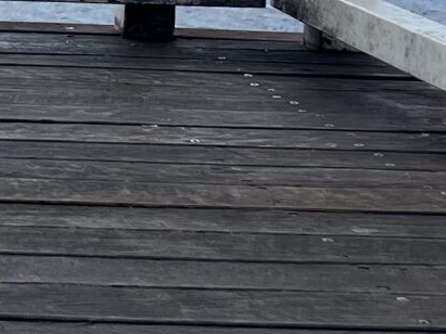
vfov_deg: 9.0
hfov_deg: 11.3
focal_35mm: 162
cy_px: -140
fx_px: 2087
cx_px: -368
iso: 50
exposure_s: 1/8696
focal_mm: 5.7
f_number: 1.5
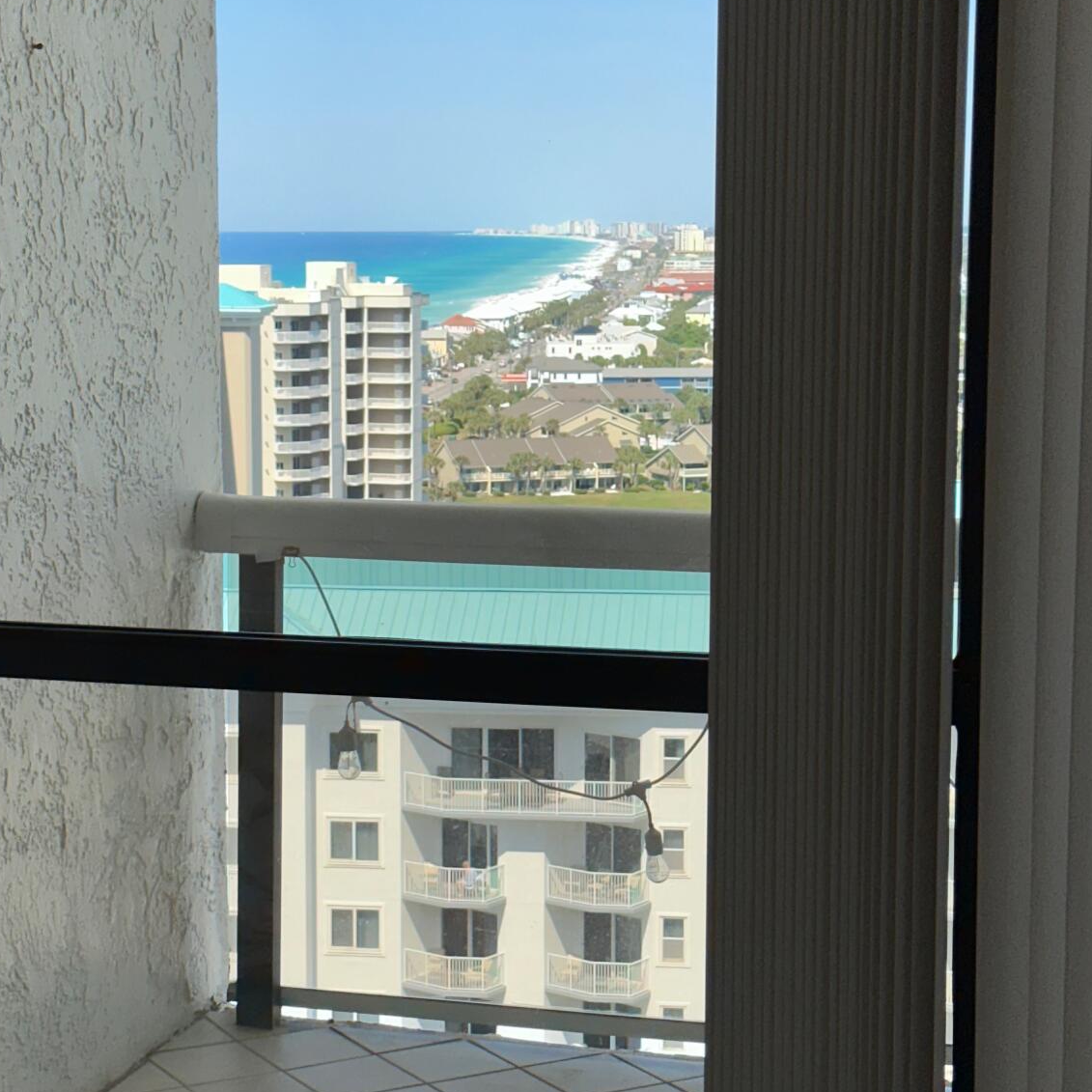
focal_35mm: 75
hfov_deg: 23.0
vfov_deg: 23.1
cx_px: 453
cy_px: 580
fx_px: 2677
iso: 40
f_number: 1.78
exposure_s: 1/1639
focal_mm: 6.86
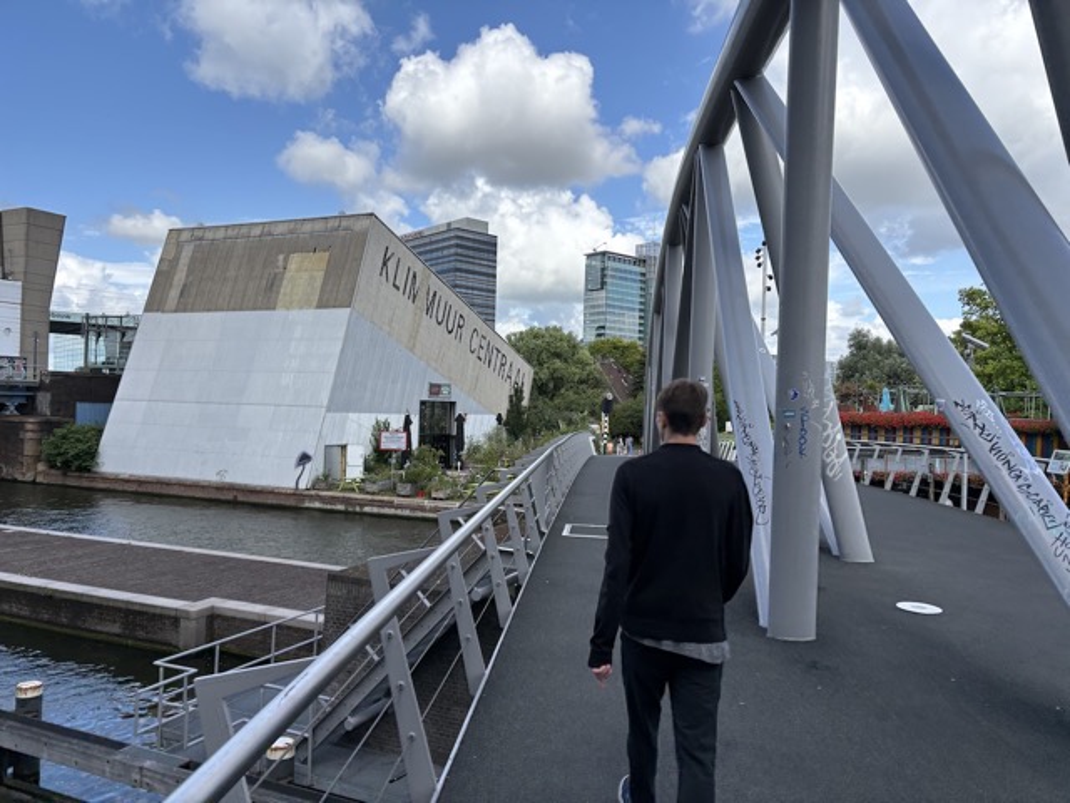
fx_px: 804
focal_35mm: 26
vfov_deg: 53.1
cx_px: 535
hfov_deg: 67.3
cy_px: 402
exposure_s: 1/2342
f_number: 1.6
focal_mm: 5.96
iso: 50
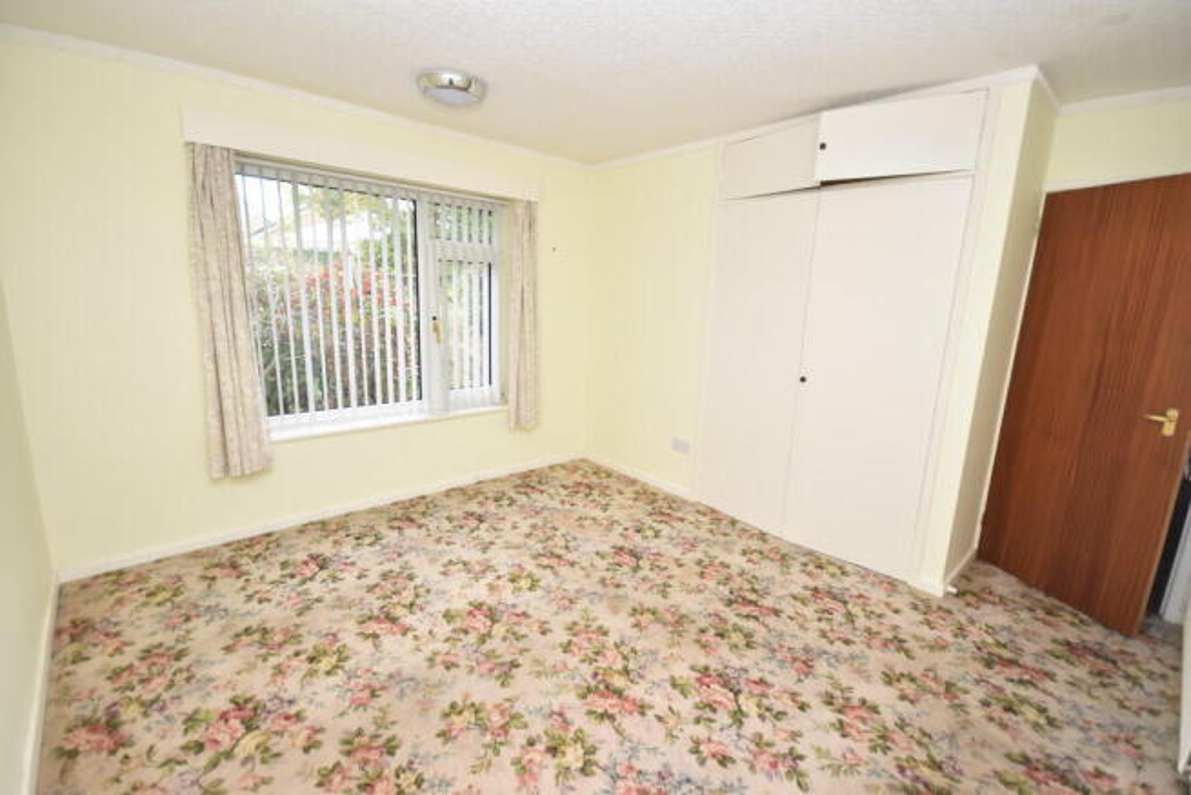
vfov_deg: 77.4
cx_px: 596
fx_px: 496
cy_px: 398
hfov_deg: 100.4
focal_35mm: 15
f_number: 4.5
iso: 800
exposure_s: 1/160
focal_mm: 10
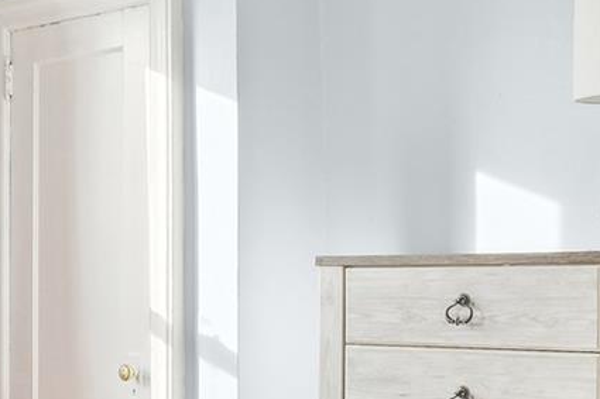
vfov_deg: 16.5
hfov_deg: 23.8
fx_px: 1366
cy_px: 321
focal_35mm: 82
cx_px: 16
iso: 100
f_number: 8
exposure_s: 1/13
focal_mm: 17
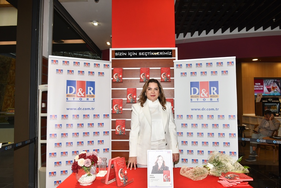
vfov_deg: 46.4
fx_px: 219
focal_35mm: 28
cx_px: 140
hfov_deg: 65.5
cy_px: 94
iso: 640
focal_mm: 28
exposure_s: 1/200
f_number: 5.6
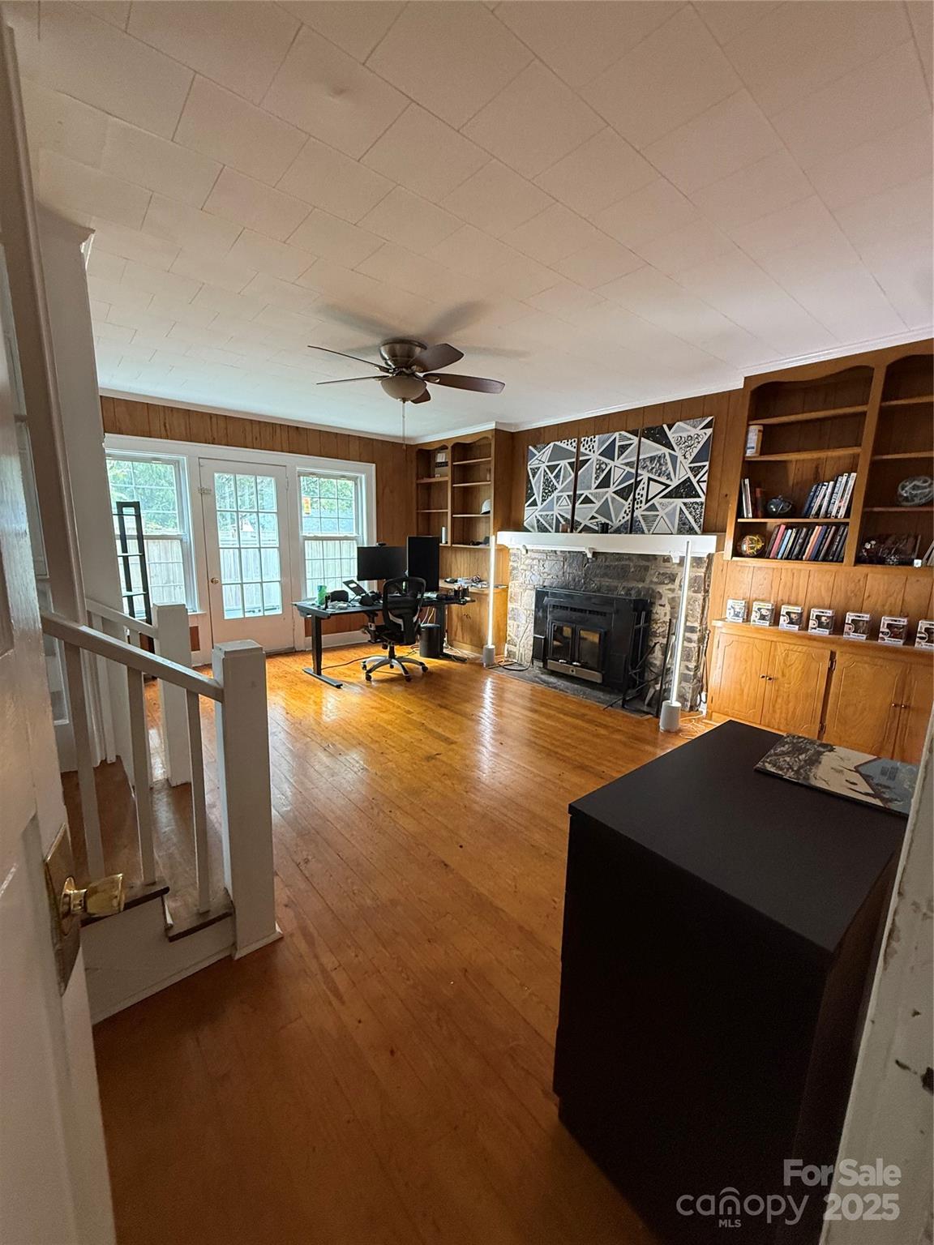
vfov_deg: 102.1
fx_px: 504
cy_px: 622
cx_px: 467
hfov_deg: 85.7
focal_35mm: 14
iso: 400
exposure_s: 1/60
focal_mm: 2.22
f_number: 2.2
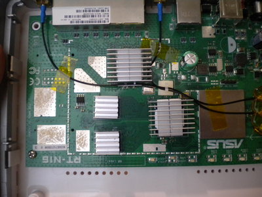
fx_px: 265
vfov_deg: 40.7
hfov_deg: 52.6
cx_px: 131
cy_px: 98
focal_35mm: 35
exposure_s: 1/16
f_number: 3.1
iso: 400
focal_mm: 6.3
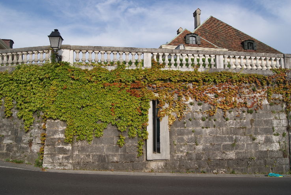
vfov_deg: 43.7
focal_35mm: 30
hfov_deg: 61.9
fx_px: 243
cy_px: 98
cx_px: 146
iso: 100
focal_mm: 20
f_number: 10
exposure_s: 1/125
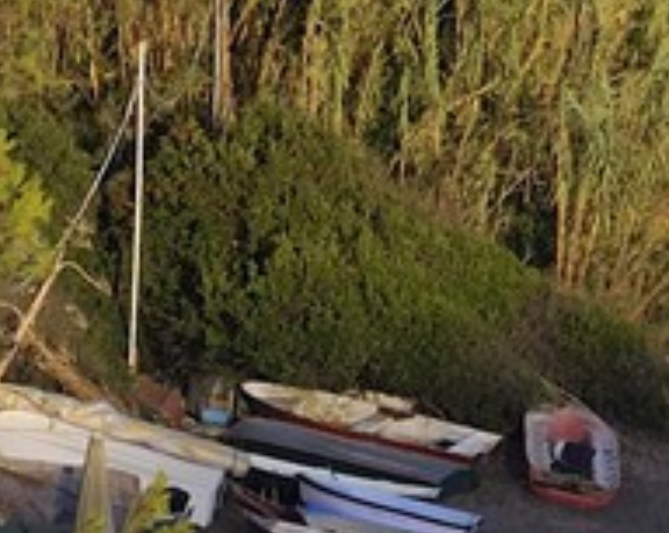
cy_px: -1463
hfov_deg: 1.5
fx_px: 26313
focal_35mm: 1331
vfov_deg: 1.2
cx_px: 1547
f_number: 11
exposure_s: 1/200
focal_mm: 170
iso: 200
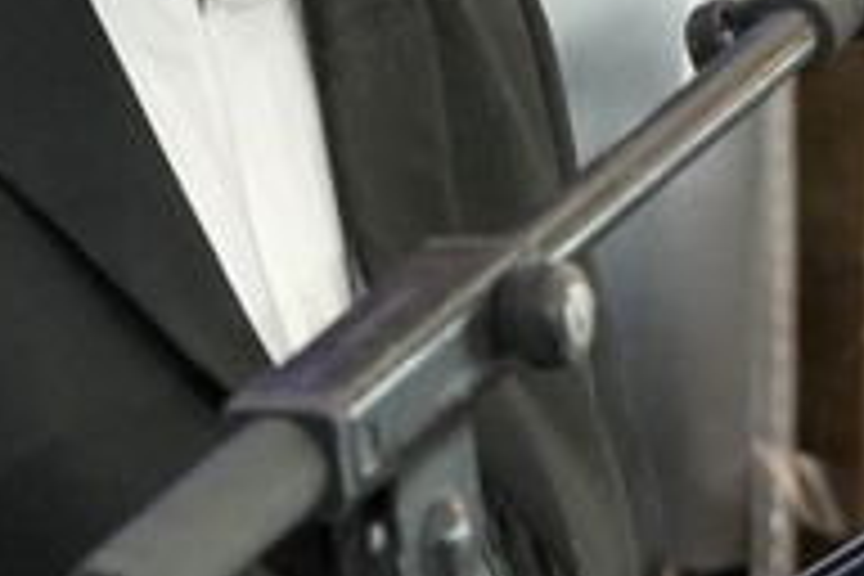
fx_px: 6120
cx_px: 428
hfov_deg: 8.1
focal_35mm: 255
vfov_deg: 5.4
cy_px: 299
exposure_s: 1/200
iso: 2500
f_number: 4
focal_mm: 35
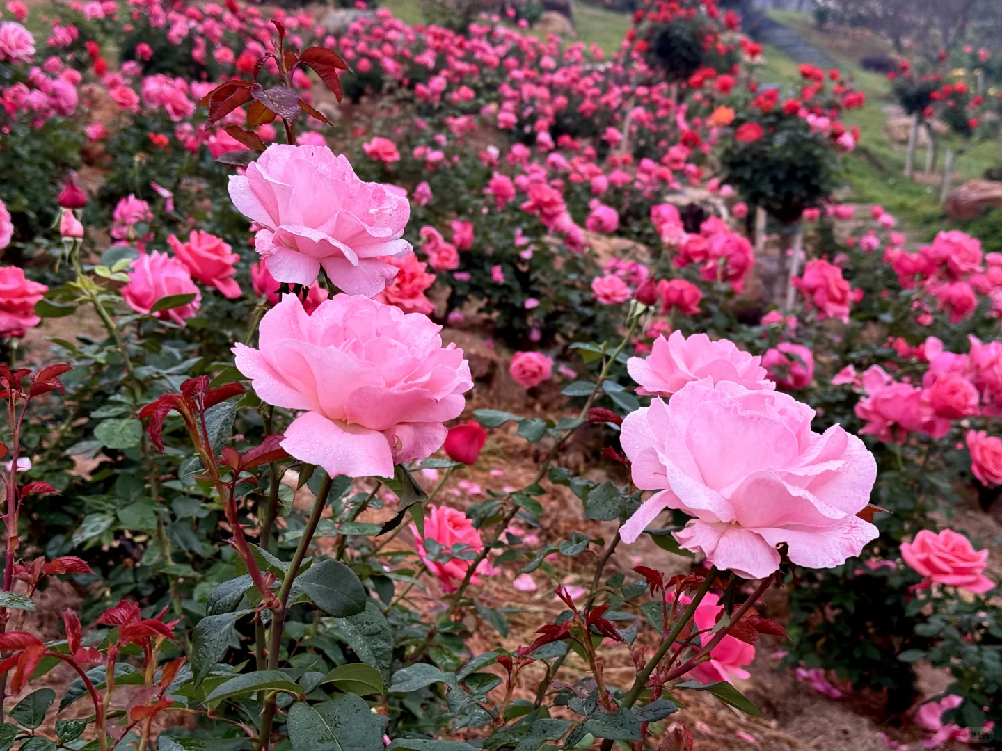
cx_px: 501
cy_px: 376
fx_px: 1389
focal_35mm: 48
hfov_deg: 39.7
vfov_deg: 30.3
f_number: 1.78
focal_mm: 6.76
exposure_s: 1/130
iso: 80
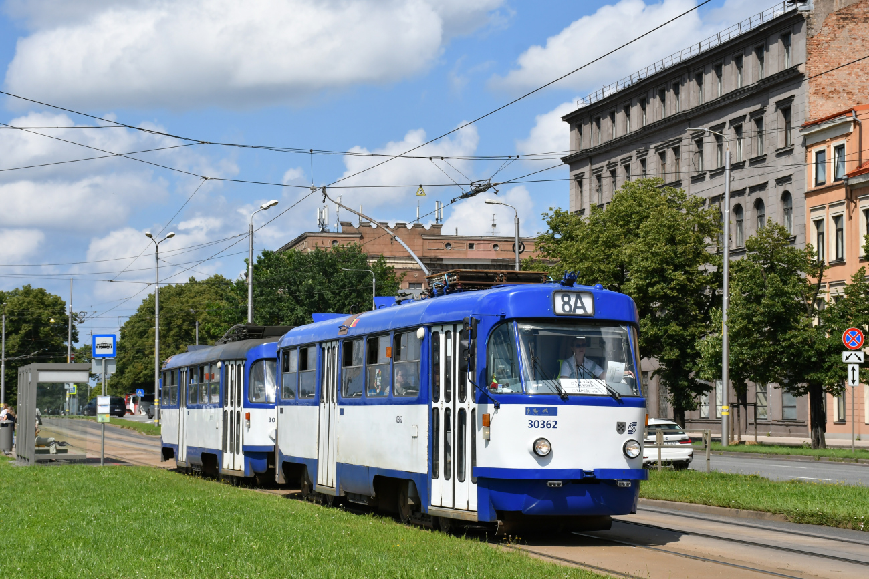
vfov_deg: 20.3
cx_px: 434
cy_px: 290
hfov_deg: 30.1
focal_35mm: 67
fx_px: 1617
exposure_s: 1/833
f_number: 8
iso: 200
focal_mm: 45
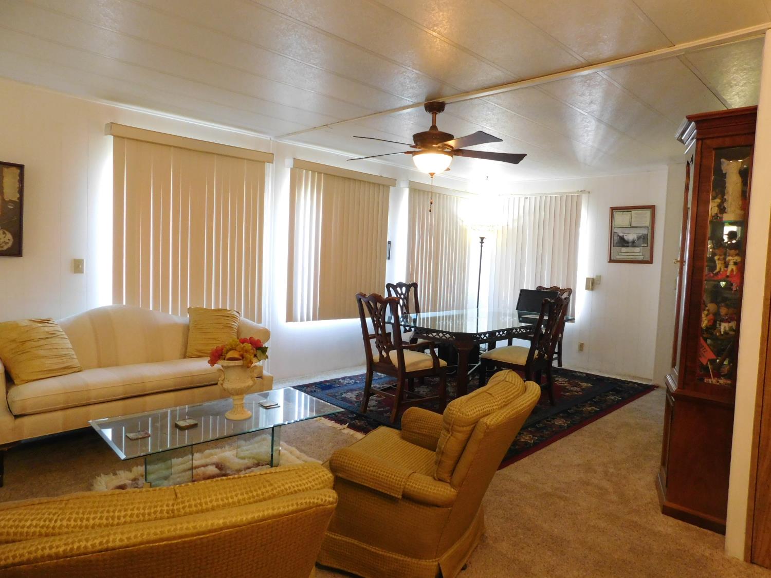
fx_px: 512
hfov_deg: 73.9
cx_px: 386
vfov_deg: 58.9
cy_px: 289
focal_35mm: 23
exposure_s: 1/13
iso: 400
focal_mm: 4
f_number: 3
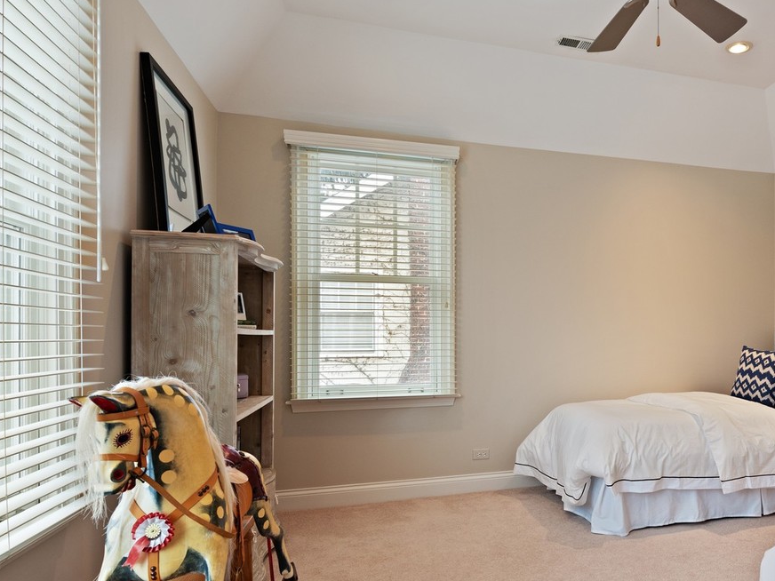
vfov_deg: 54.5
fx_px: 560
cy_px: 350
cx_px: 571
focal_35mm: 25
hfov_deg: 65.6
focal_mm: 14
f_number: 9.5
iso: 200
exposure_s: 1/8
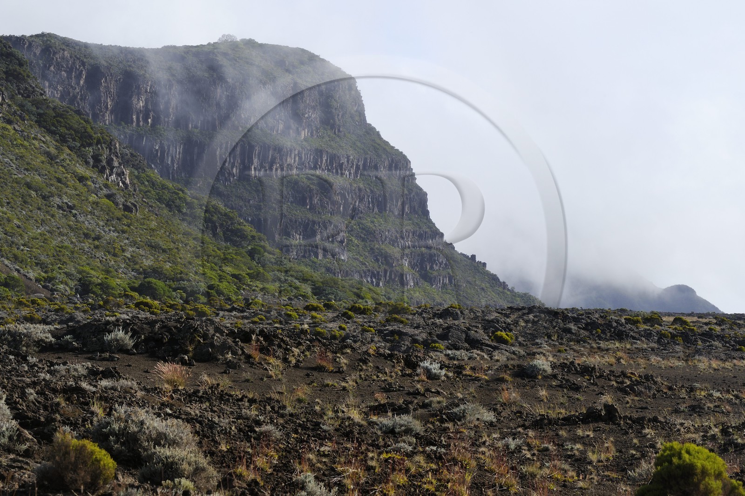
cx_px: 372
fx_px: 3517
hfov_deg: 12.1
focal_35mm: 170
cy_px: 248
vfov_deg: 8.1
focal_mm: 170
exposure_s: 1/160
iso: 400
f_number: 18
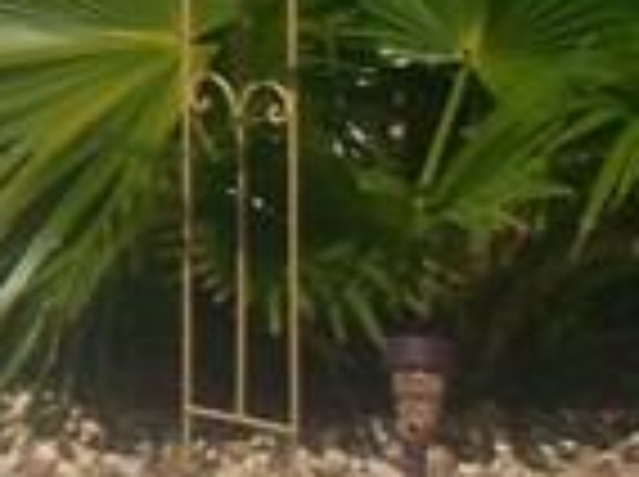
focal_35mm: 260
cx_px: -909
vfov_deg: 5.6
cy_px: -418
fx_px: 4791
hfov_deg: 7.2
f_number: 4.5
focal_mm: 6
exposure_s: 1/1318
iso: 100
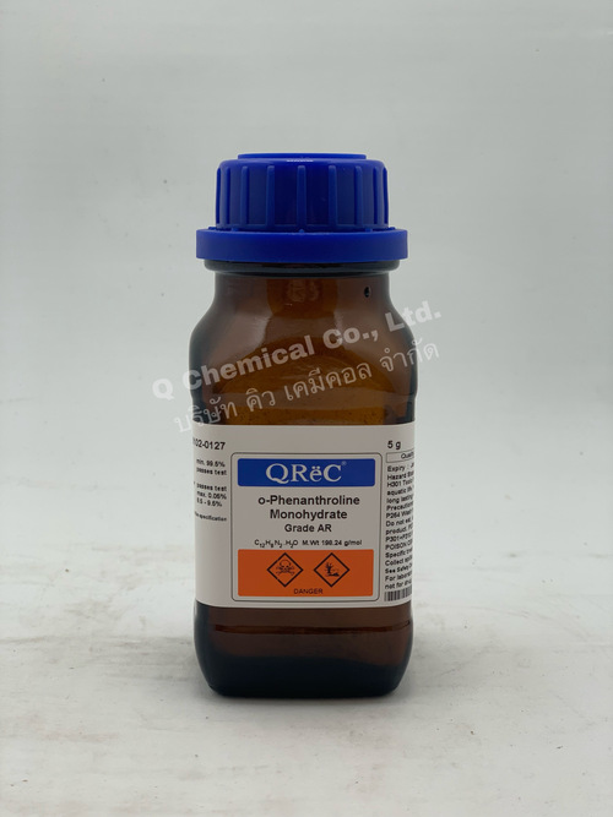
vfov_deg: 36.8
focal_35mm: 52
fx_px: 1228
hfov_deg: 28.0
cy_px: 408
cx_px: 306
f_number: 2.4
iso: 25
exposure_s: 1/95
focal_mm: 6
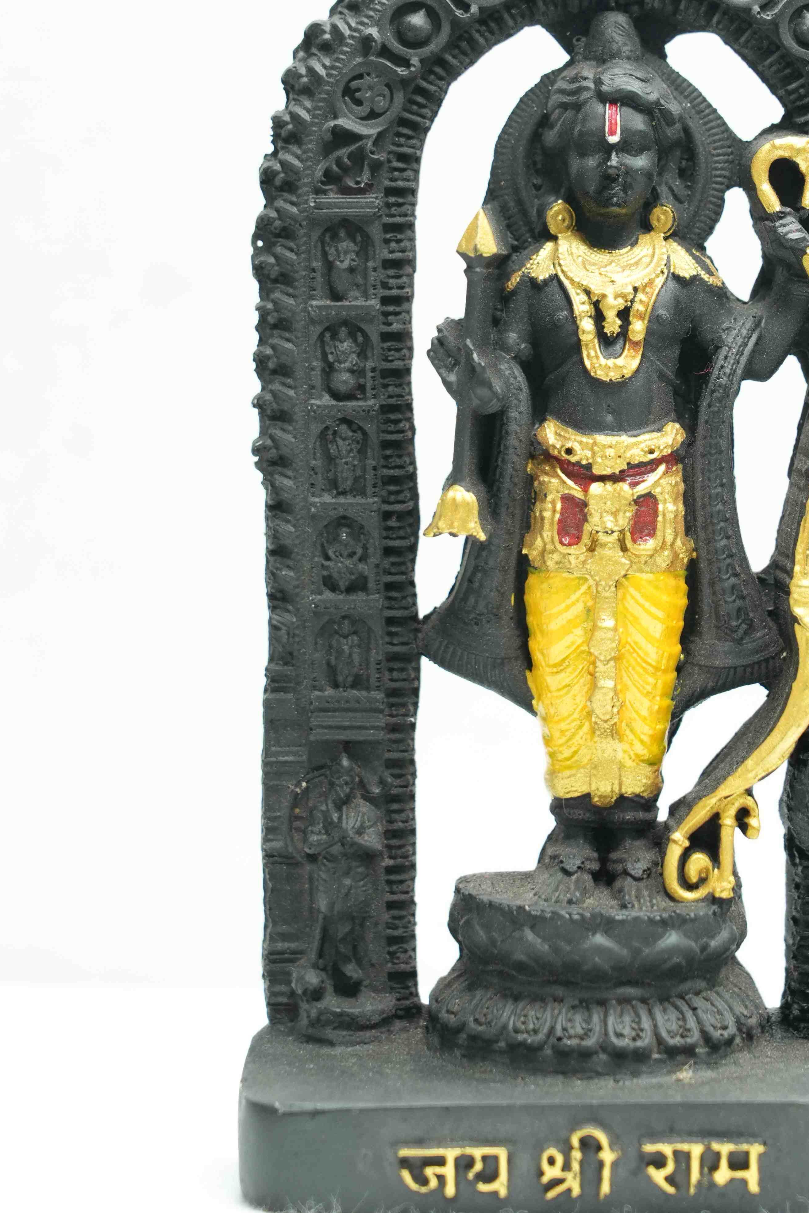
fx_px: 6270
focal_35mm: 186
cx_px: 636
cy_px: 323
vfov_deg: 11.0
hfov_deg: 7.4
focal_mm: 105
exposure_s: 1/60
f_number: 5.6
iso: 1000
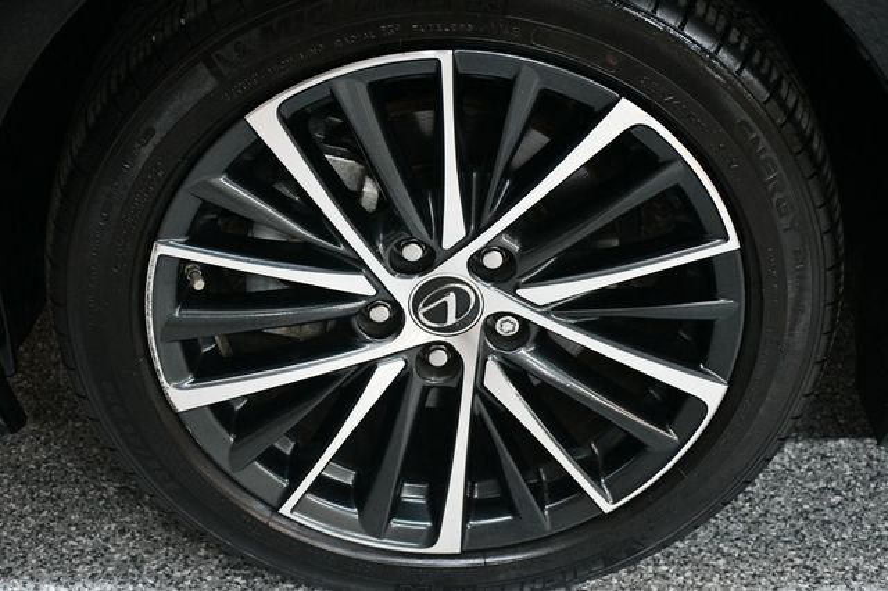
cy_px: 296
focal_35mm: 75
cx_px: 444
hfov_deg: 27.0
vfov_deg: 18.2
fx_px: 1849
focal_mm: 50
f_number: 4.8
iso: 3200
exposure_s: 1/60
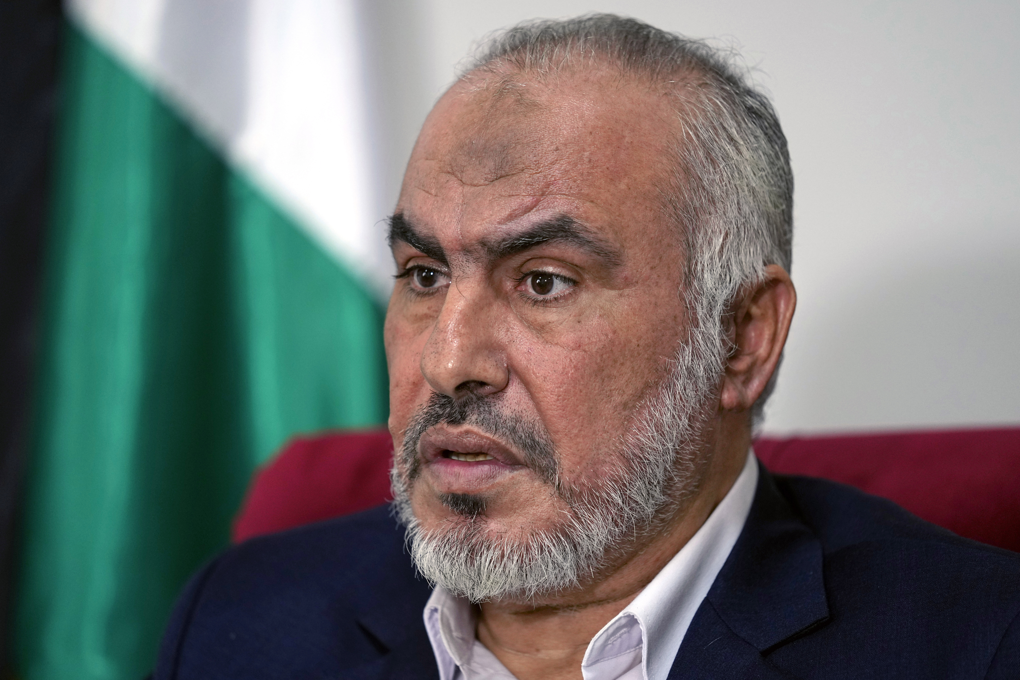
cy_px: 340
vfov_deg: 6.9
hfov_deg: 10.3
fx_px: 5666
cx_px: 510
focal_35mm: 200
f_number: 2.8
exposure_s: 1/200
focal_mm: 200
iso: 1000
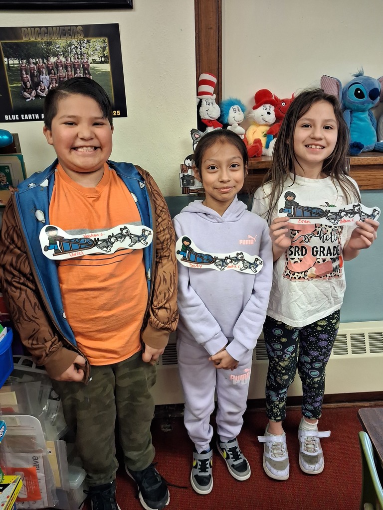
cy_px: 255
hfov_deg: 51.4
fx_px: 398
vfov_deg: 65.3
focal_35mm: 27
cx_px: 192
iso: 500
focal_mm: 4
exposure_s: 1/60
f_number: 1.8
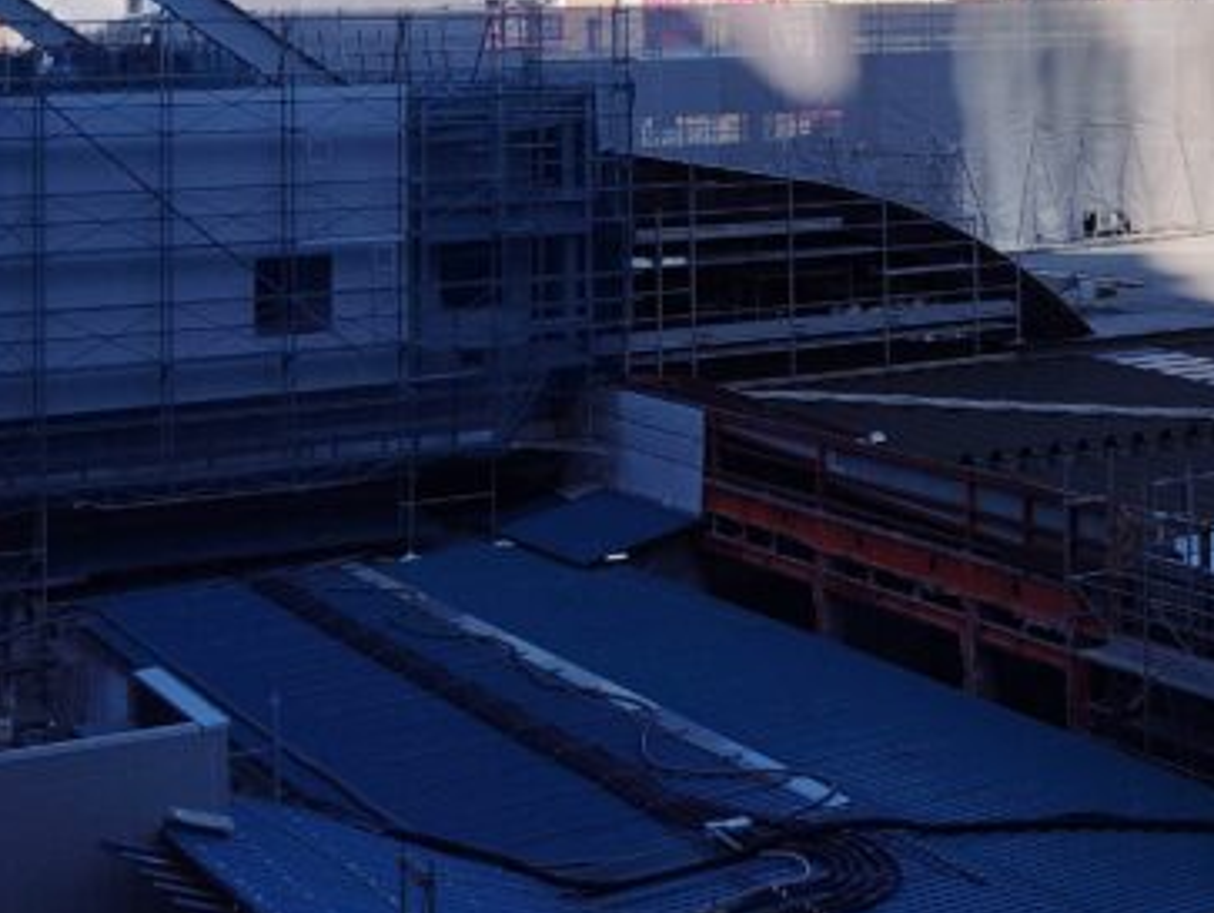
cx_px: 1465
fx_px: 2773
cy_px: -72
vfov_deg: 18.1
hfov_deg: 22.7
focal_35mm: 79
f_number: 1.8
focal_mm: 4.22
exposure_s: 1/982
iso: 50
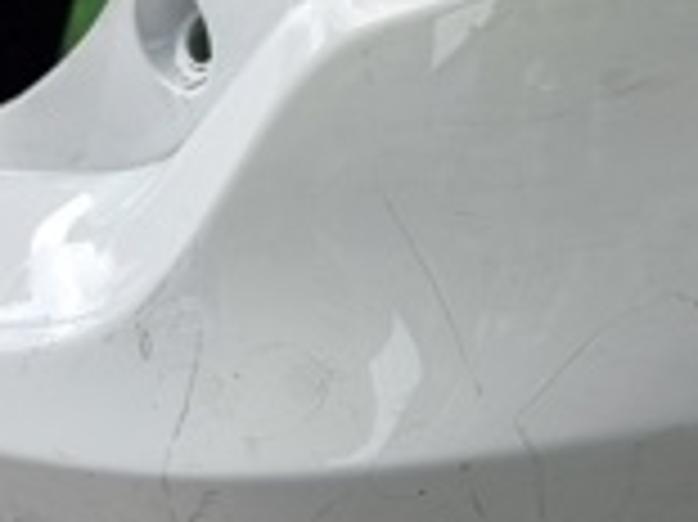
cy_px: -94
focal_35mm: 99
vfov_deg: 14.5
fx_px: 1995
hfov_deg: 19.8
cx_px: 491
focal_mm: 6.7
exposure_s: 1/100
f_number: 1.8
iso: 50
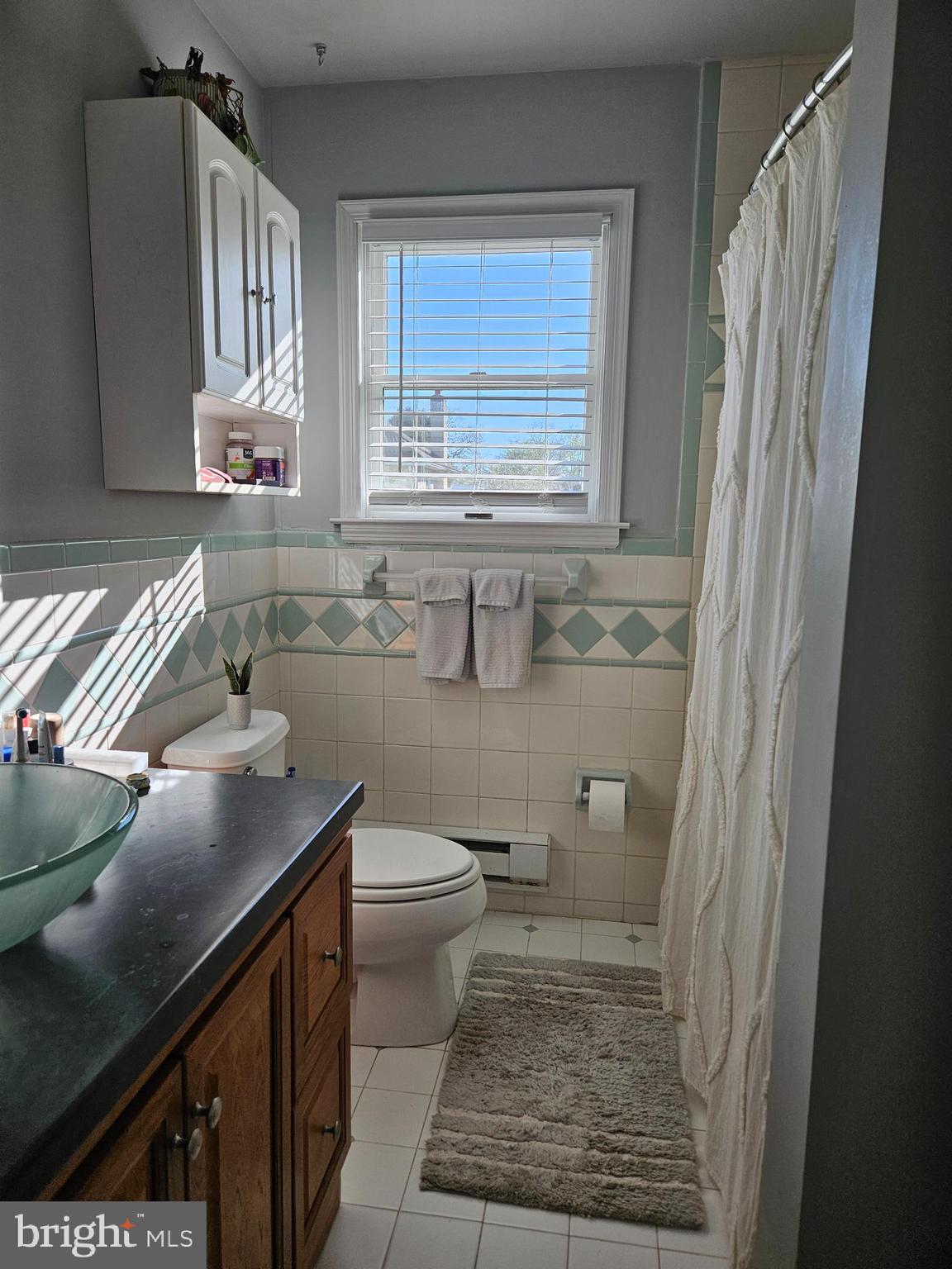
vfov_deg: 73.9
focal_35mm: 23
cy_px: 634
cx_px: 476
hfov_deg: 58.9
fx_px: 843
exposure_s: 1/236
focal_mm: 5.4
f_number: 1.8
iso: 40
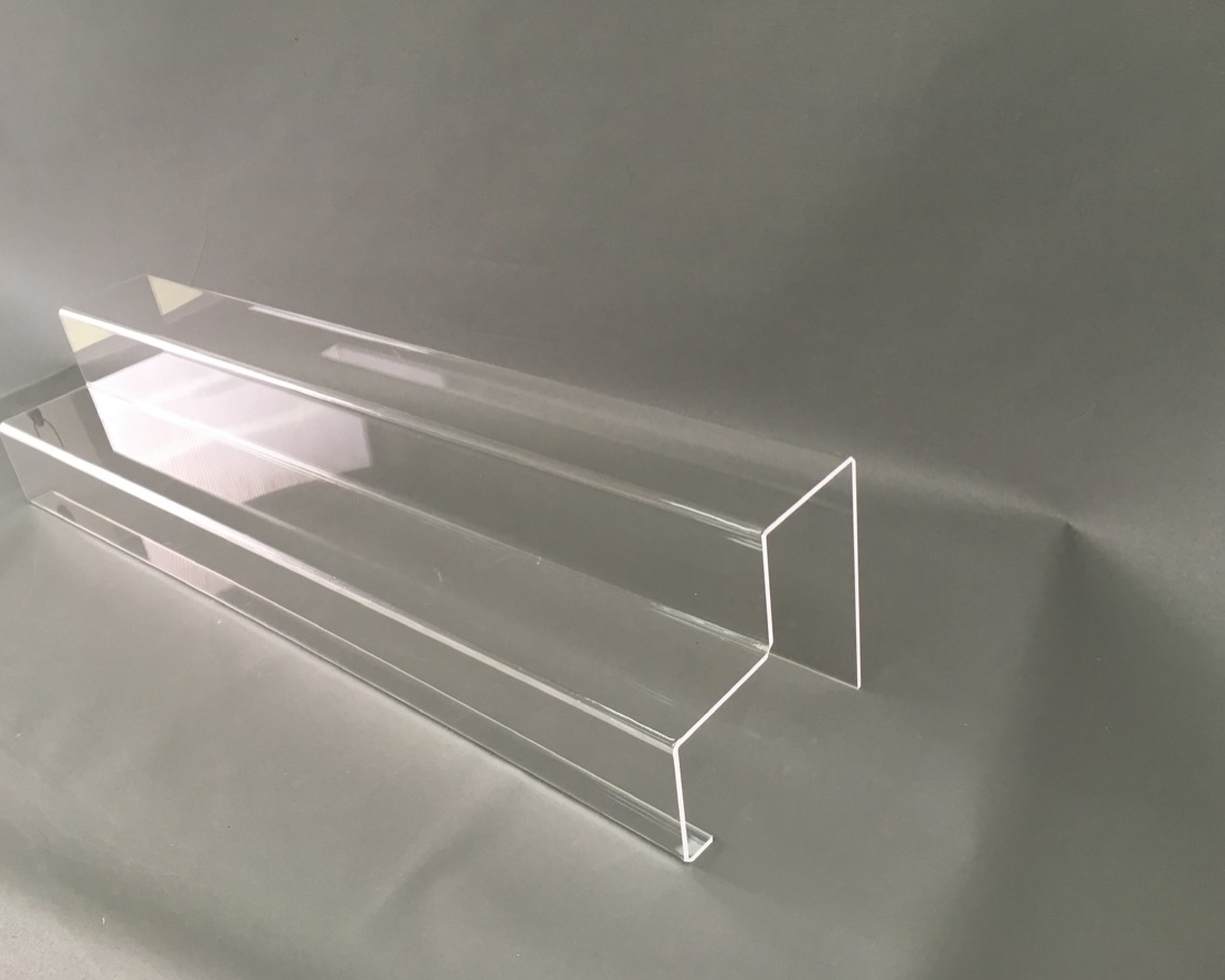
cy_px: 492
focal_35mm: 31
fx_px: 1124
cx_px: 596
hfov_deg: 57.2
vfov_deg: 47.1
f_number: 2.2
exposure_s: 1/33
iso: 64
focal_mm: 4.15
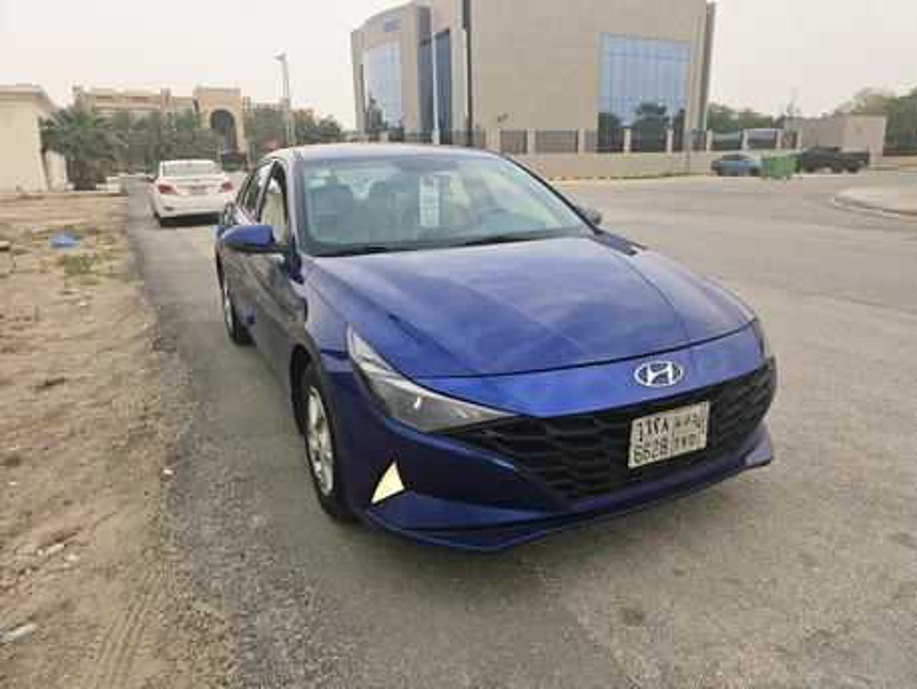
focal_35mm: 23
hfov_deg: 73.9
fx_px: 609
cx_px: 458
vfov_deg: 58.9
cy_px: 344
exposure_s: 1/359
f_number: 1.7
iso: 64
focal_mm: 6.3
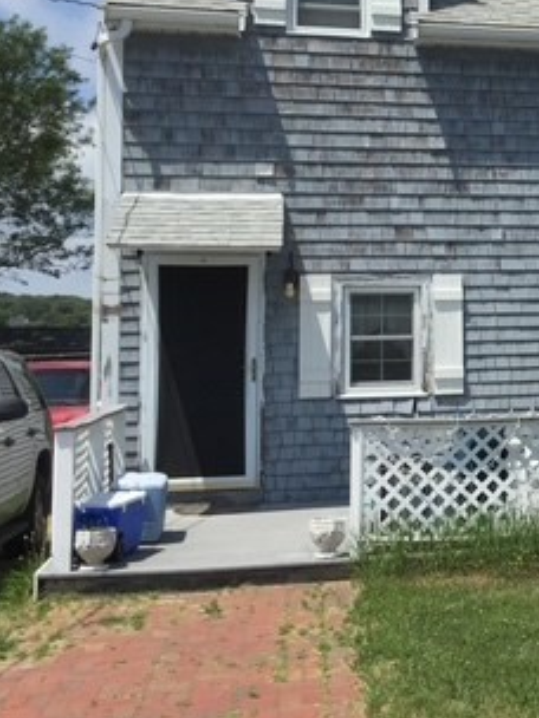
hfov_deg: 21.8
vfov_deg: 31.5
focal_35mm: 61
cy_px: 267
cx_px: 690
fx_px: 1266
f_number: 2.2
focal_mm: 4.15
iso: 32
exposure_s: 1/3049
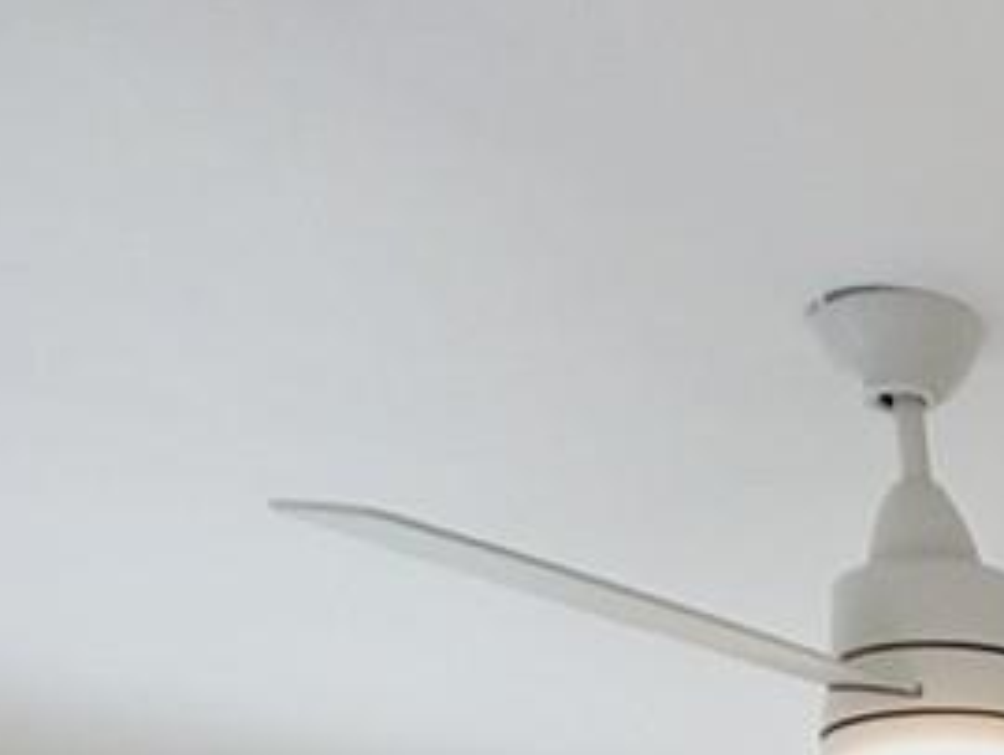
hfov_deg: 21.2
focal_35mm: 77
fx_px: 2235
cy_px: 1982
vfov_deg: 12.8
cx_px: 1517
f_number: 2.2
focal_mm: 1.74
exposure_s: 1/60
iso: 100
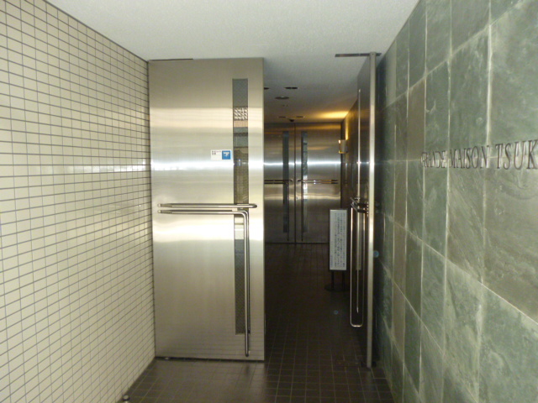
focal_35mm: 28
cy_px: 202
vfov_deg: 49.7
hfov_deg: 63.4
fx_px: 435
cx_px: 269
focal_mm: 5
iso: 400
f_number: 3.1
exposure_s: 1/60
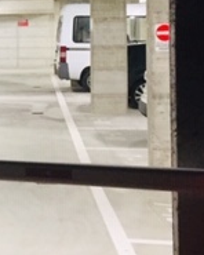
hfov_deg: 14.5
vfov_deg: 19.4
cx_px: -119
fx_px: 740
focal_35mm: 98
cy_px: 51
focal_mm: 4.15
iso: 250
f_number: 2.2
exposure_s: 1/20
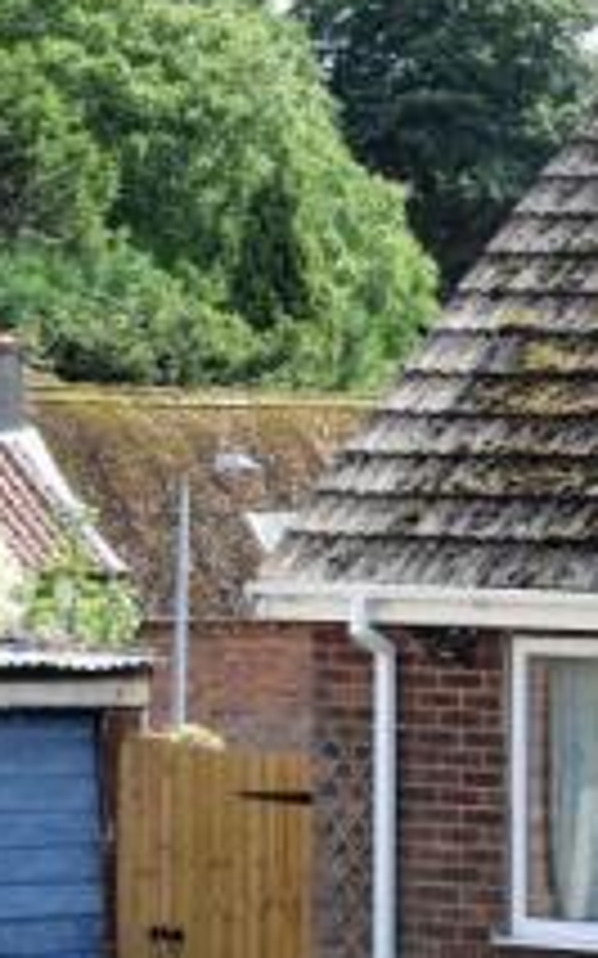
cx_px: 942
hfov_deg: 8.8
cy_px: 645
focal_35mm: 146
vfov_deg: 14.3
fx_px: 3798
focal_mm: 31
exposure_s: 1/250
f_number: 8
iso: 220
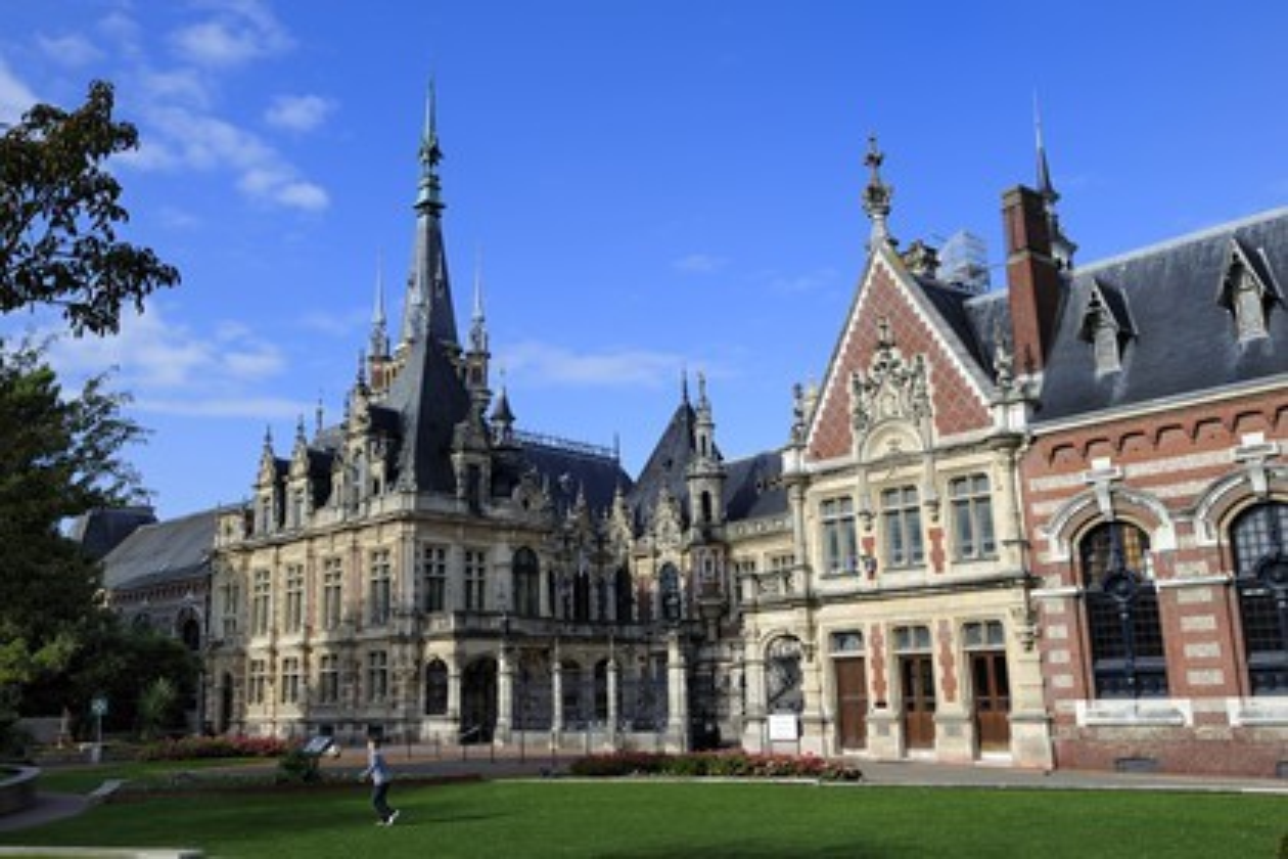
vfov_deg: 45.0
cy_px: 430
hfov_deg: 63.7
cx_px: 644
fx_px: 1037
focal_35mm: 29
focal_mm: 29
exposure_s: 1/200
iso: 200
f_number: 11
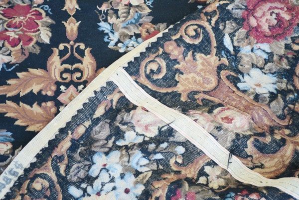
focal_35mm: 69
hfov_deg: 29.2
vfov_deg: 19.7
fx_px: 573
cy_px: 100
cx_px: 150
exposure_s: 1/60
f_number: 5.3
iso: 560
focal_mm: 46
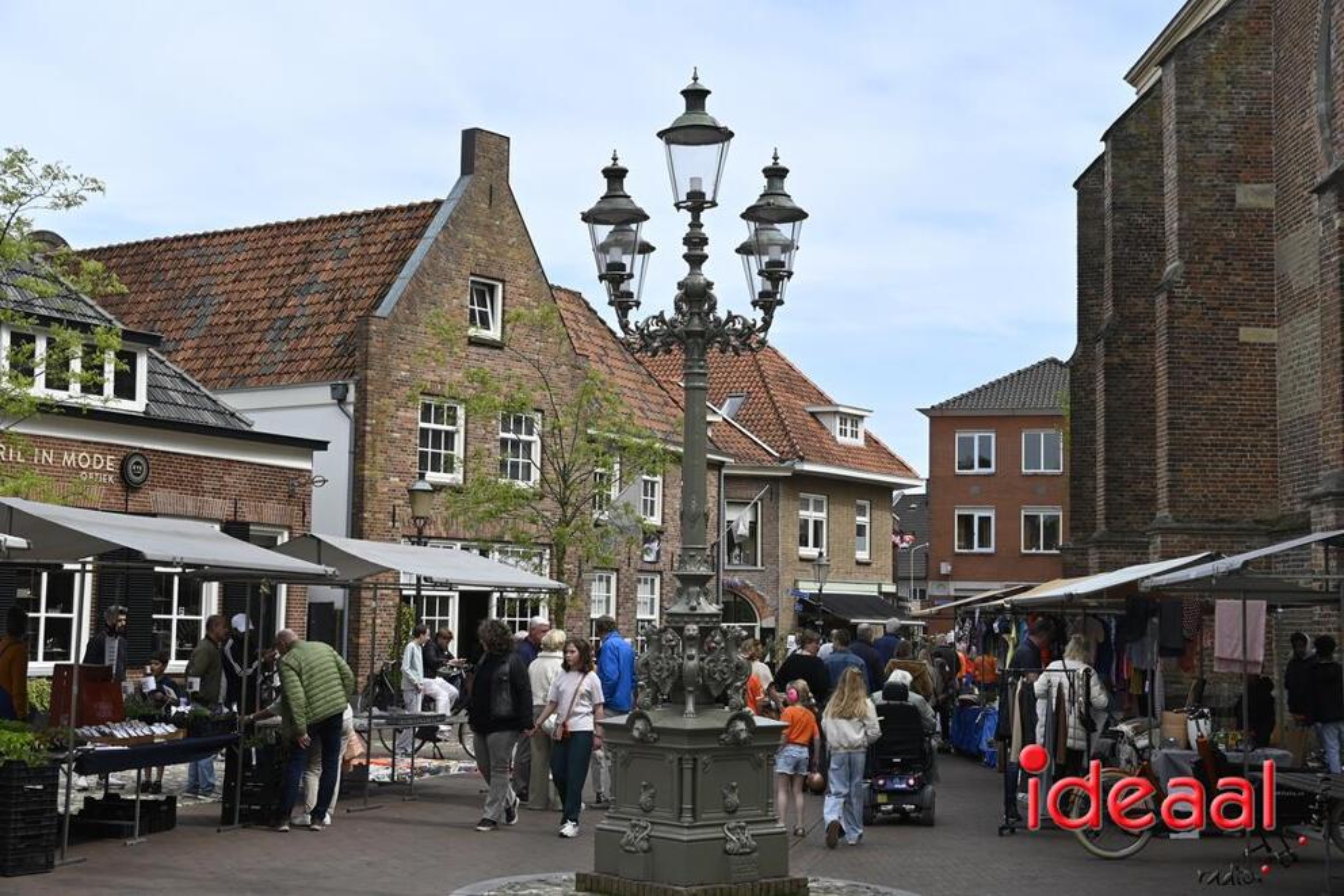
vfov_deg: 27.5
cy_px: 448
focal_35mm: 49
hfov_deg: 40.3
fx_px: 1829
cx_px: 672
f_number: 6.3
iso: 100
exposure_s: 1/320
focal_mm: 33
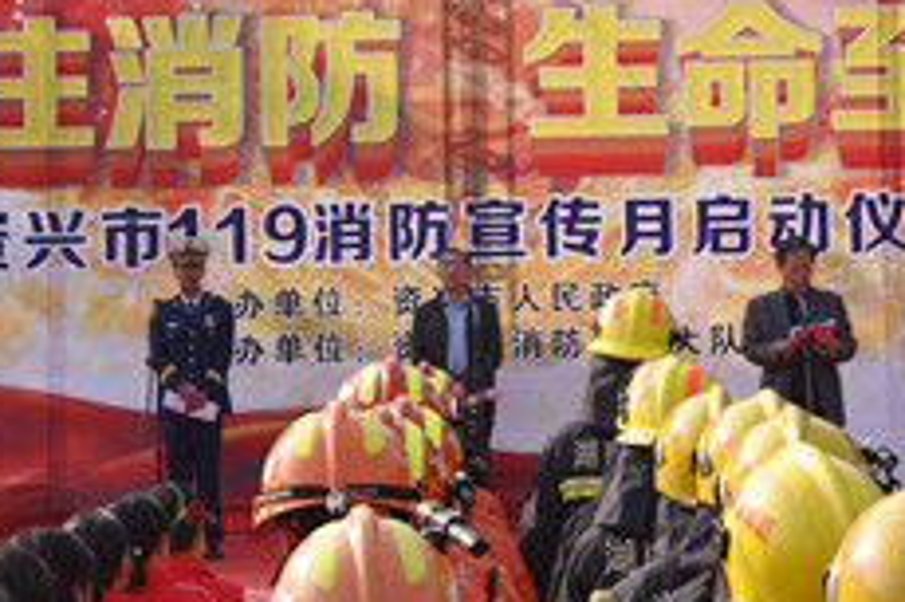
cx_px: 441
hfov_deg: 16.5
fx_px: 3115
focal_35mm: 124
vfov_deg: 11.0
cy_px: 90
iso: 200
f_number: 8
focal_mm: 38
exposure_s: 1/250
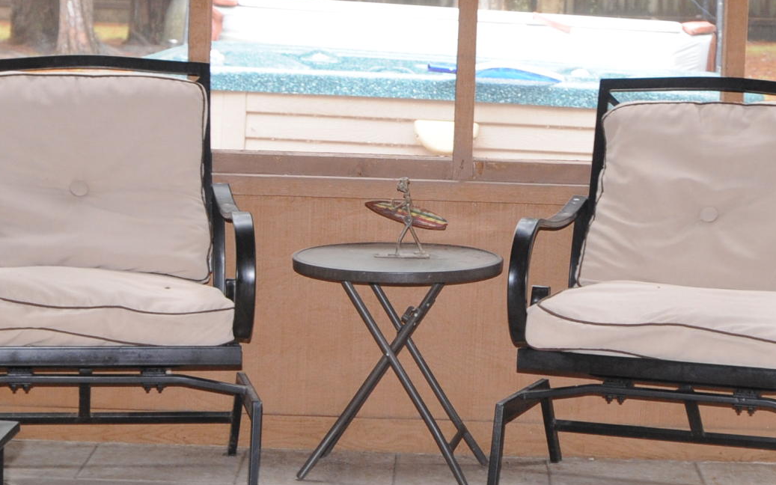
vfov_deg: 12.3
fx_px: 2242
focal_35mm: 106
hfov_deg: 19.6
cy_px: 96
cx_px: 458
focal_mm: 24
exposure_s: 1/60
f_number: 4
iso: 400
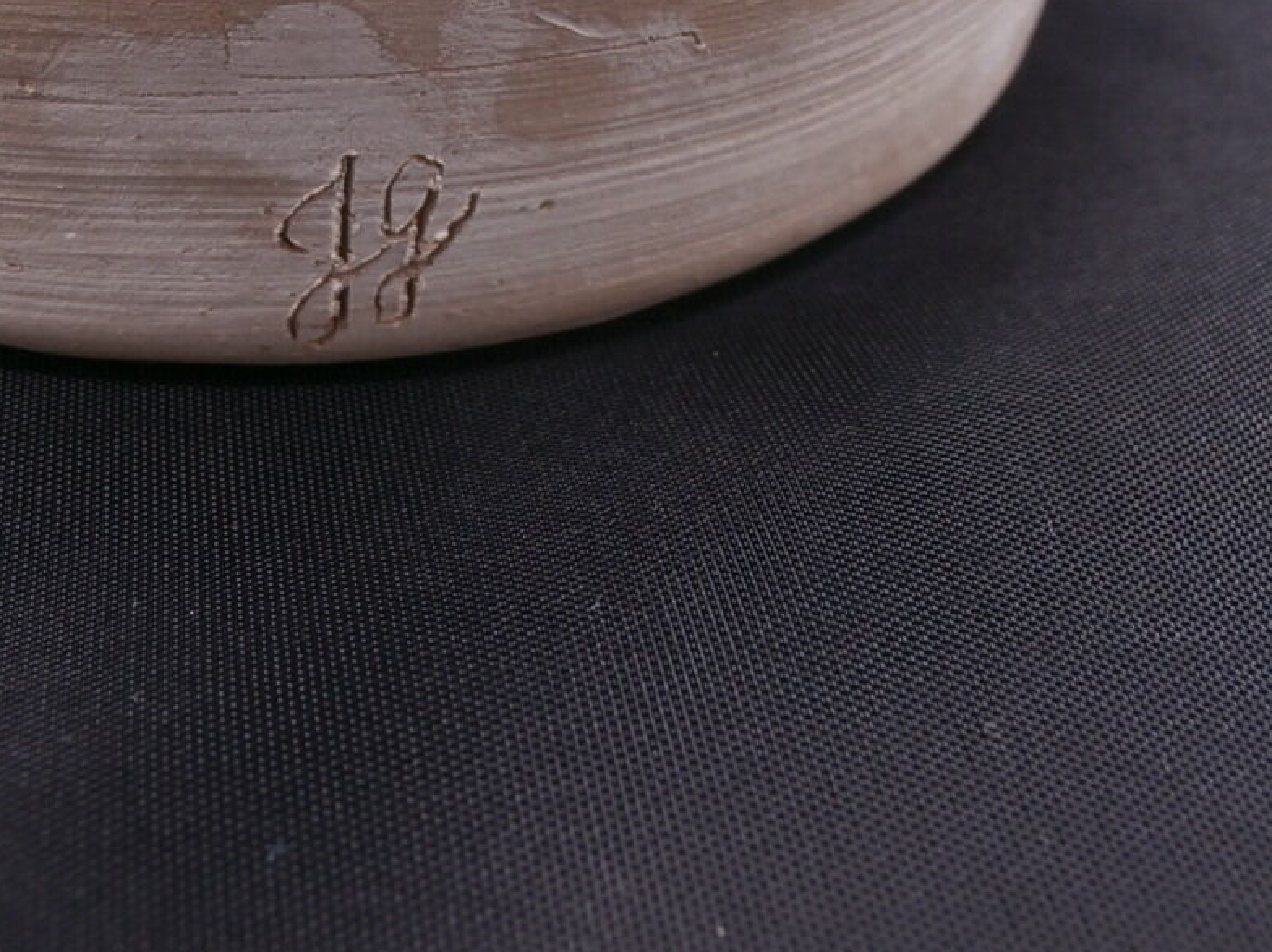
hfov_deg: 31.1
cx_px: 484
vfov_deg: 23.5
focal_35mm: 62
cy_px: 277
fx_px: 2277
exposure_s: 1/50
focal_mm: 6.67
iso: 100
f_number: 3.9
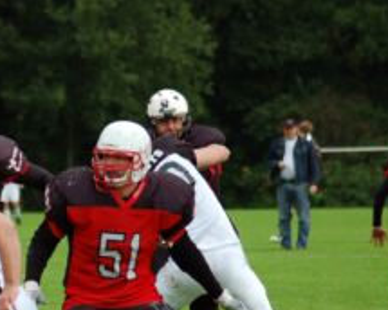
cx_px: 86
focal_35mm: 400
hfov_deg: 4.8
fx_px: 4593
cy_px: 240
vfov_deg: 3.9
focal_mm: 135
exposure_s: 1/640
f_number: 4.5
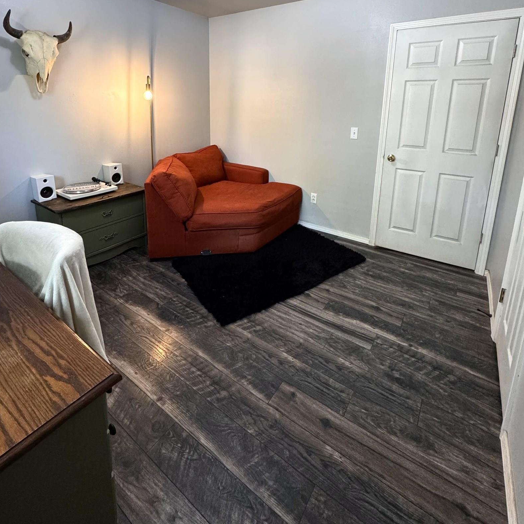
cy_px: 165
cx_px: 250
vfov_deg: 77.5
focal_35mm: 18
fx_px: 308
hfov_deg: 80.7
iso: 400
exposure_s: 1/60
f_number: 2.2
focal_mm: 2.22
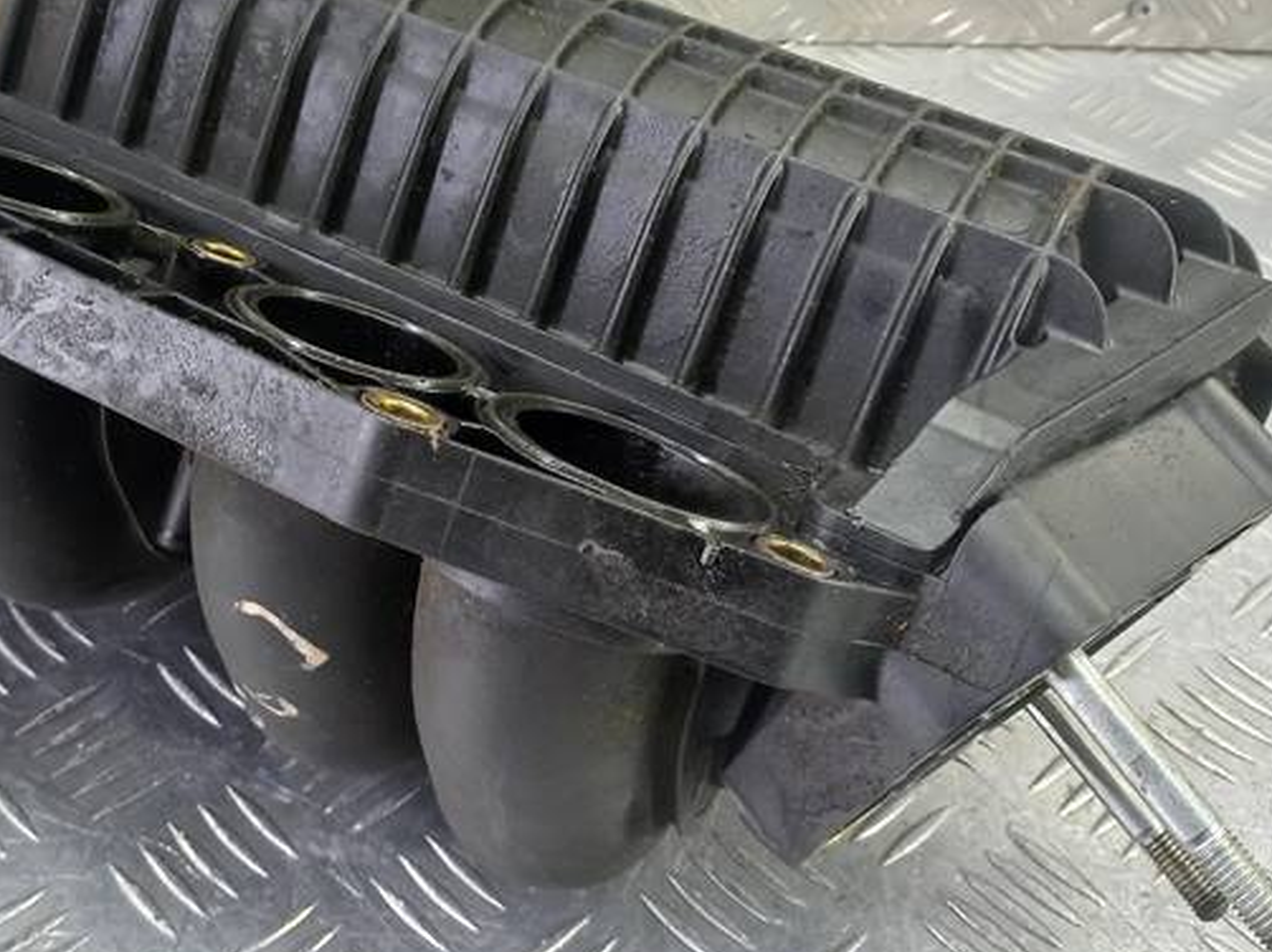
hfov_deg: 37.1
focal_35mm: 51
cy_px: 339
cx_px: 421
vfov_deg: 28.4
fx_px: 1873
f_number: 1.8
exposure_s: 1/50
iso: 200
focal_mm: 4.6
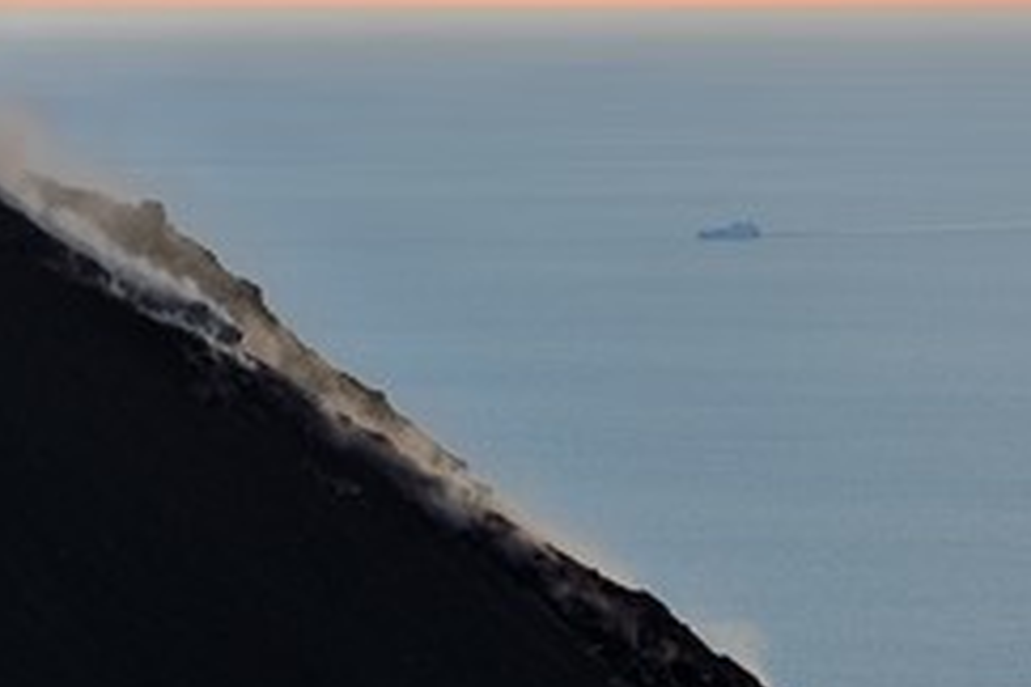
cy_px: 119
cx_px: 238
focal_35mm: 242
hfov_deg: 8.5
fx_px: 6930
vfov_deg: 5.7
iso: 200
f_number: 3.5
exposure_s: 1/640
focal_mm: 140
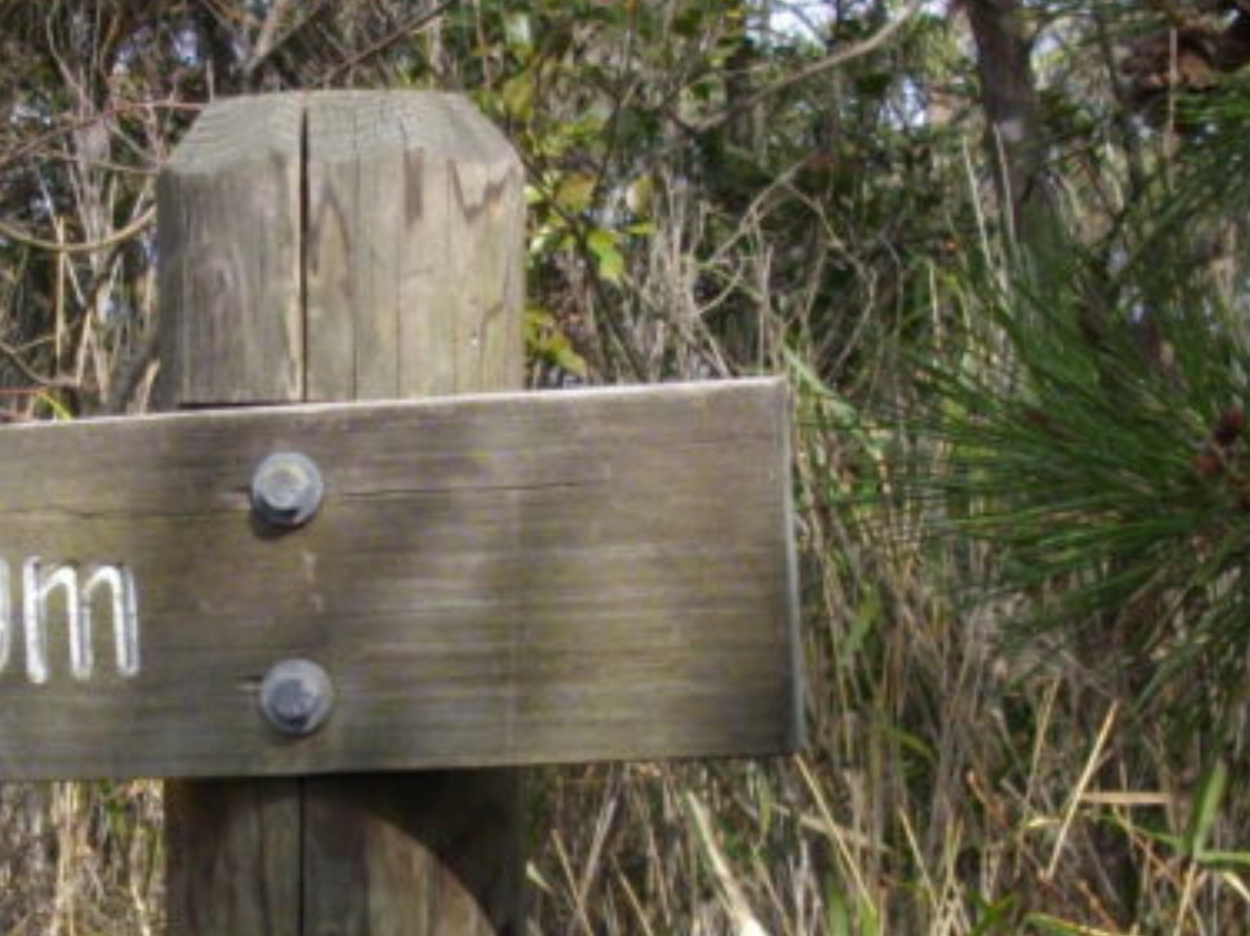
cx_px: 157
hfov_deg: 19.2
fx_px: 3646
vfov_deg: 14.6
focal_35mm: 101
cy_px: 616
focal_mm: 6.2
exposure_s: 1/160
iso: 100
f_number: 5.6
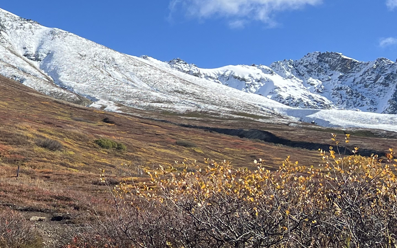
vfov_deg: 16.9
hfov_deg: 24.1
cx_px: -92
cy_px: 116
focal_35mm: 77
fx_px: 833
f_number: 1.5
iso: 50
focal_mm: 5.7
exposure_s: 1/2695
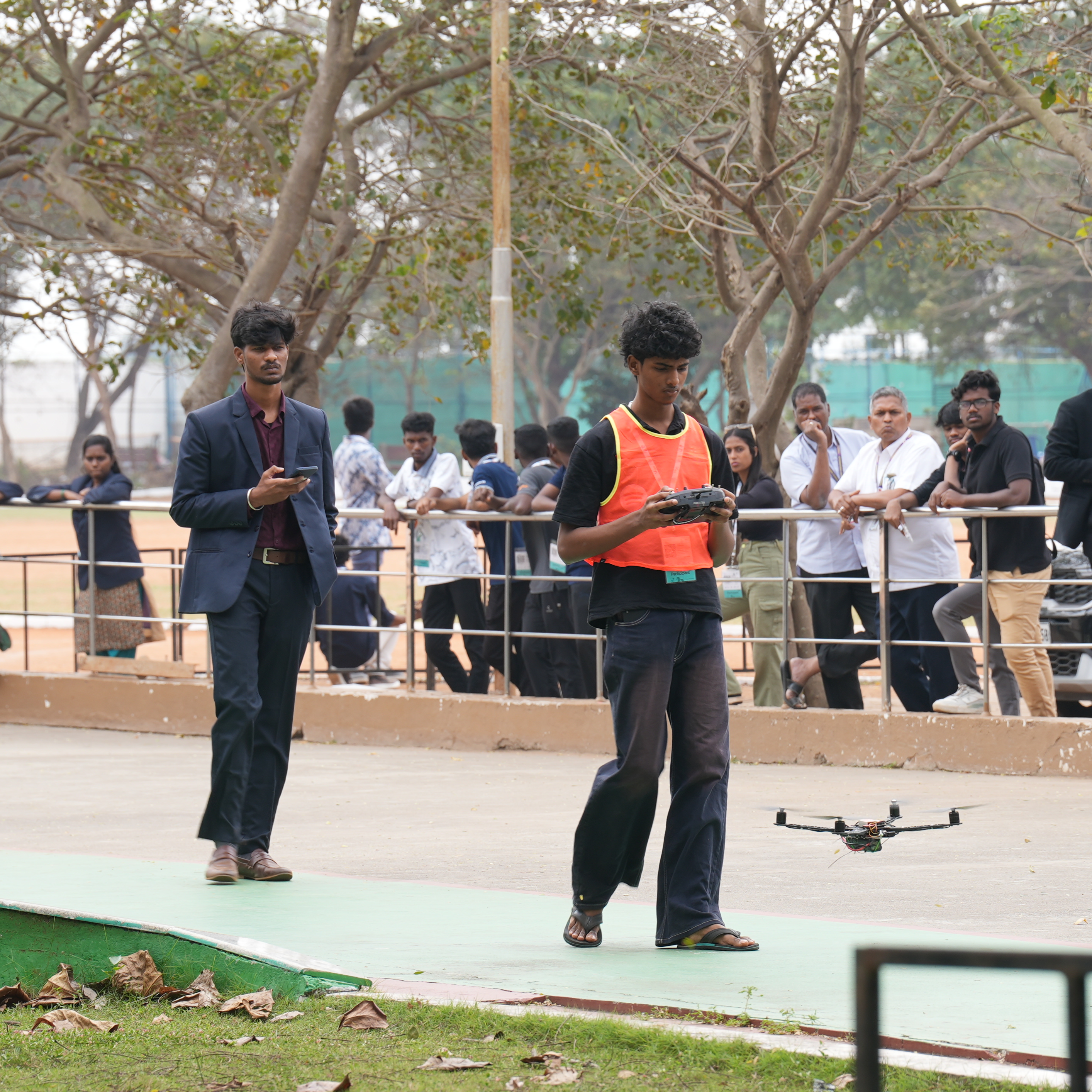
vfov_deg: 6.9
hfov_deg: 6.9
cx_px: 695
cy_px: 546
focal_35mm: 255
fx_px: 9101
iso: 200
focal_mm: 200
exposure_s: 1/100
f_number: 9
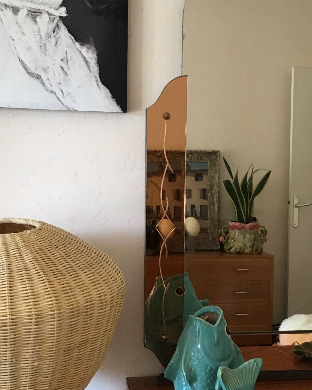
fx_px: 739
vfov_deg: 29.3
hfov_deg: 23.7
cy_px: 269
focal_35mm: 64
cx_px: 216
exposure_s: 1/17
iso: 64
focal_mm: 4.15
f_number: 2.2
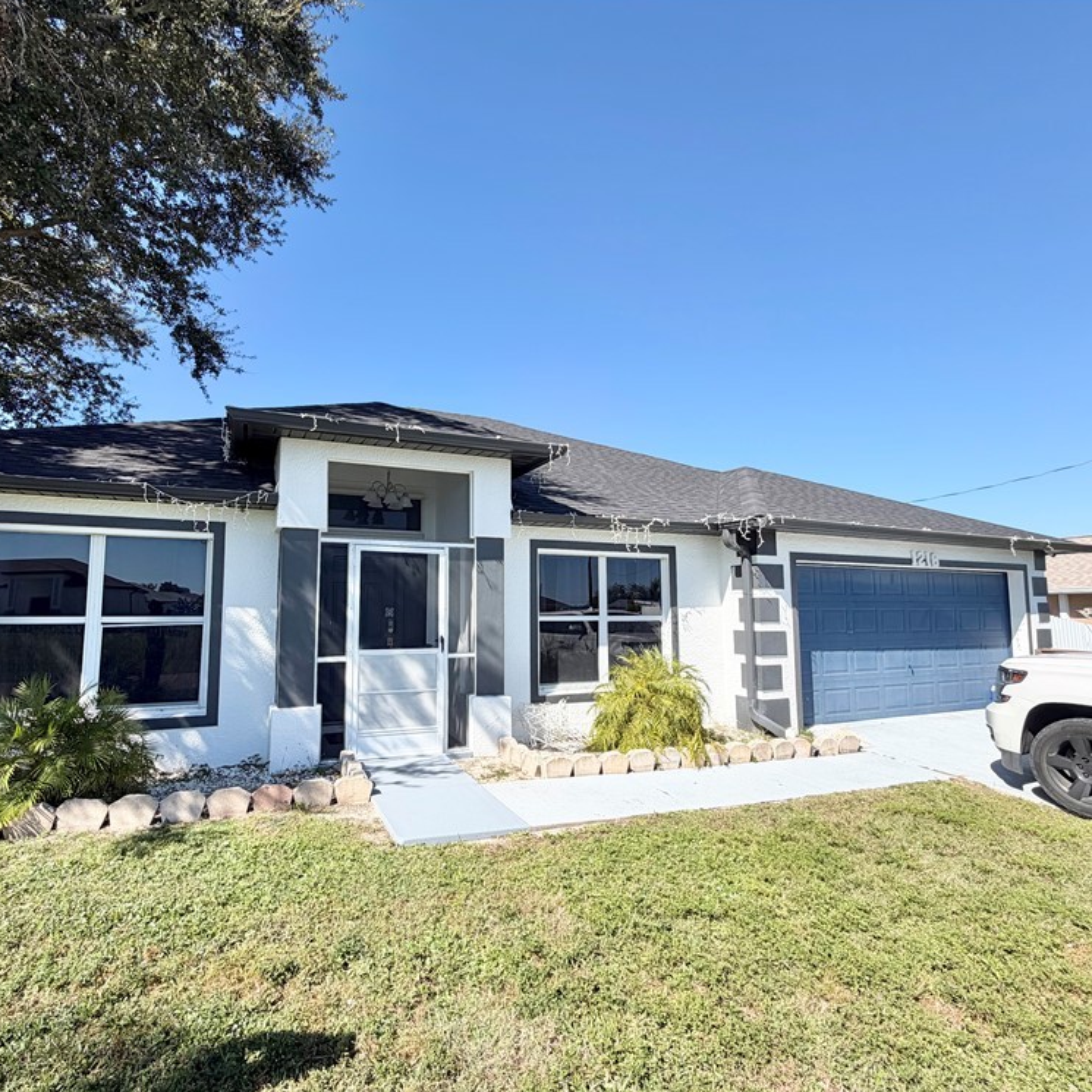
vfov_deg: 84.0
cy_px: 554
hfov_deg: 83.6
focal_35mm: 17
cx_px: 482
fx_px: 607
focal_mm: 2.22
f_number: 2.2
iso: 25
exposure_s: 1/770
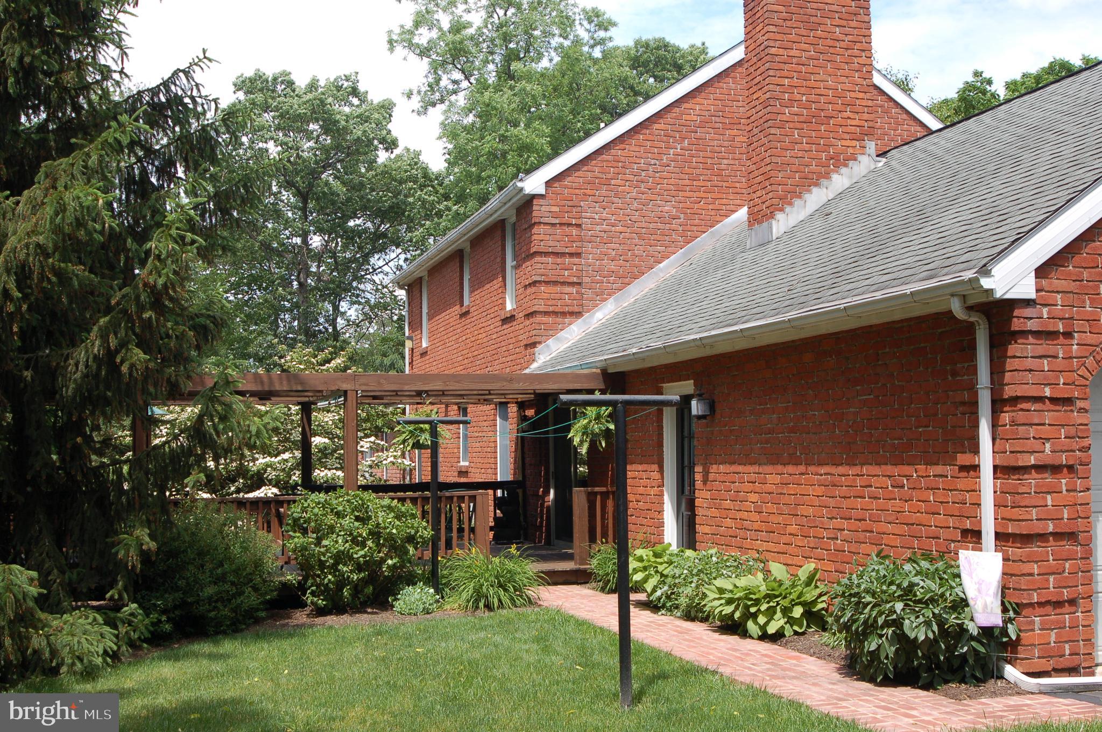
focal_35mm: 42
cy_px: 366
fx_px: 1284
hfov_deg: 46.4
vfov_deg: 31.8
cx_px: 551
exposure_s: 1/250
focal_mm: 28
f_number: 8
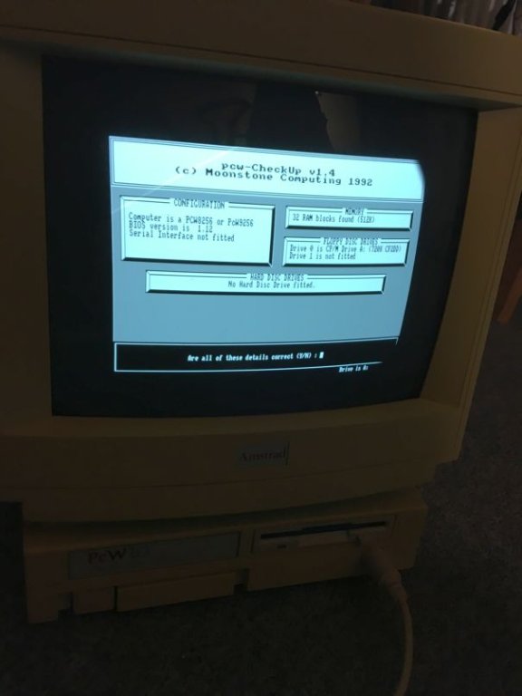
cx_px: 261
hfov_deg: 48.2
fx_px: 583
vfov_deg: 61.7
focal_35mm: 29
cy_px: 348
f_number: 2.2
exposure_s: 1/33
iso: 80
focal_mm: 4.15
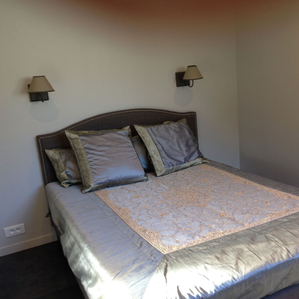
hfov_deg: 42.5
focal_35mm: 39
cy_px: 150
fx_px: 381
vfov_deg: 42.8
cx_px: 186
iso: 64
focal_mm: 4.12
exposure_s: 1/20
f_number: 2.4
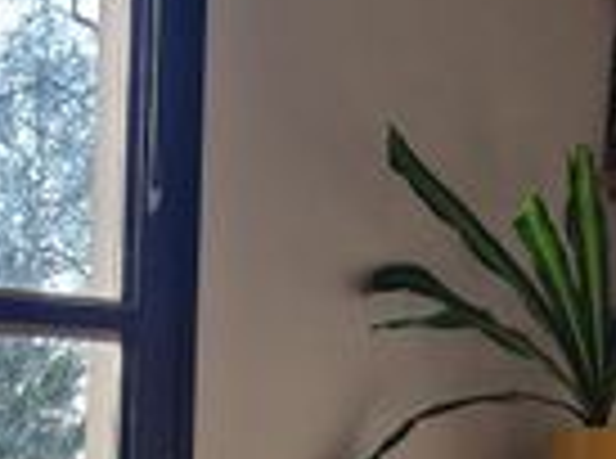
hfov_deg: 19.1
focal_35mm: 101
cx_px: 31
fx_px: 1793
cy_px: 580
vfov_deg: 14.1
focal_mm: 5.4
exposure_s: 1/100
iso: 250
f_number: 1.8
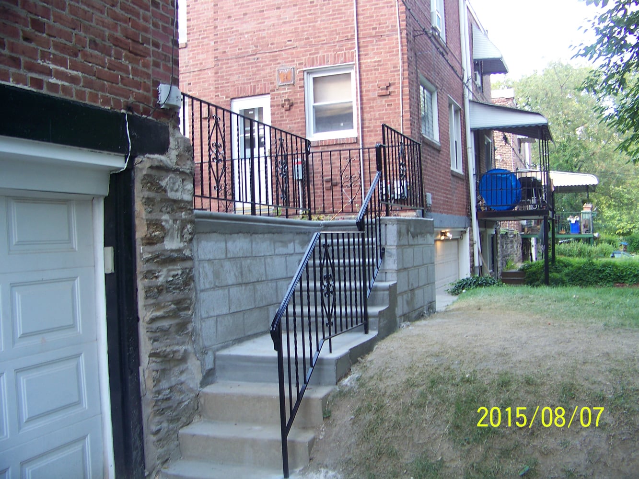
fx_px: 665
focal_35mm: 36
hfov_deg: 51.4
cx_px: 320
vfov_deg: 39.7
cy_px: 240
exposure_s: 1/40
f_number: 2.8
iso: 64
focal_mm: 5.85
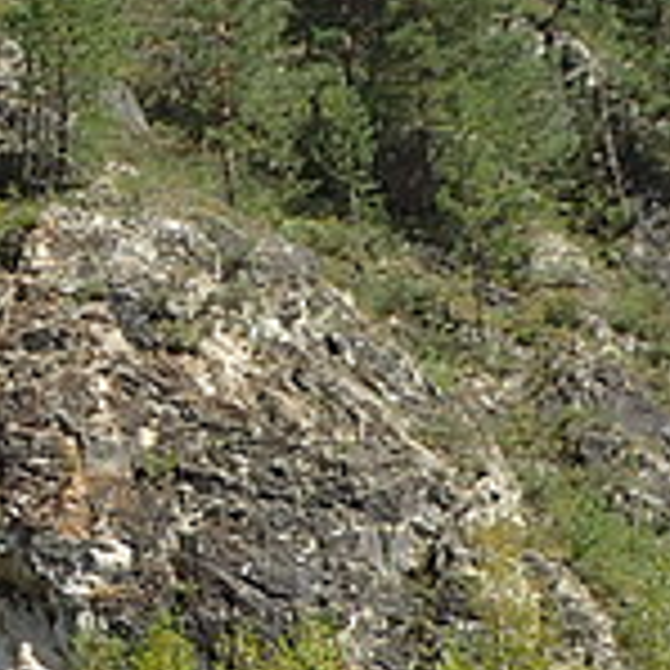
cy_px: 492
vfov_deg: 11.0
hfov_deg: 10.8
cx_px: -193
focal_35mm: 158
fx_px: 3460
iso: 100
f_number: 3.5
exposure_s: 1/500
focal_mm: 6.86
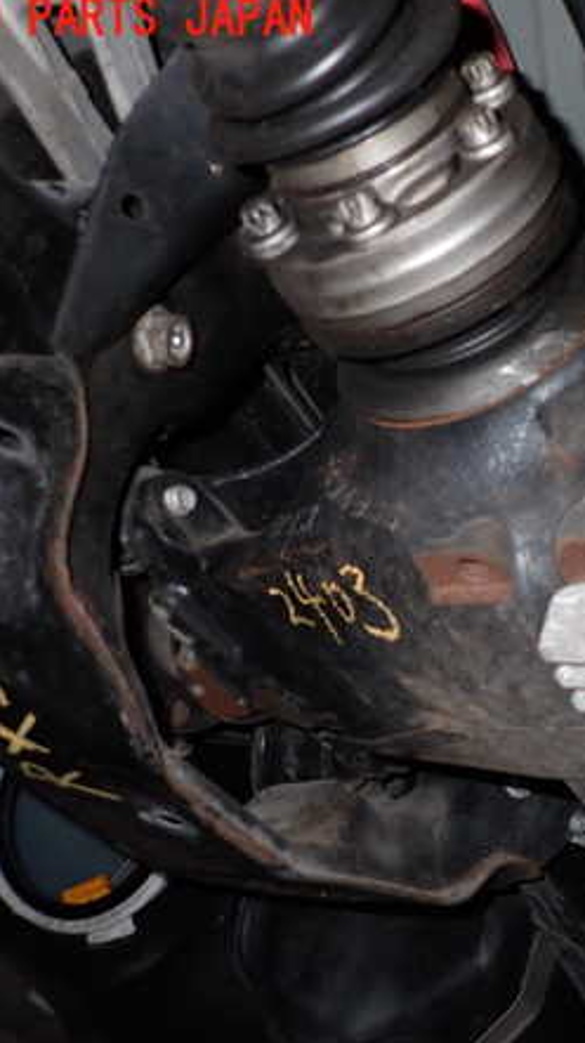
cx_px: 592
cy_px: 522
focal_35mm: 37
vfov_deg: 54.0
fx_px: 1022
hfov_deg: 29.7
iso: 250
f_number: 5.6
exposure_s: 1/30
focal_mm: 4.5
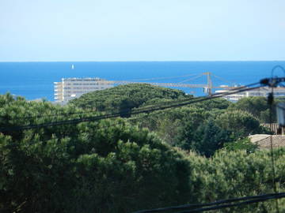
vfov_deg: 2.2
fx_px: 5508
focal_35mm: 669
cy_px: 106
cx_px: 142
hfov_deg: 3.0
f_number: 5.7
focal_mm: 118.9
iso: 160
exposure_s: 1/400
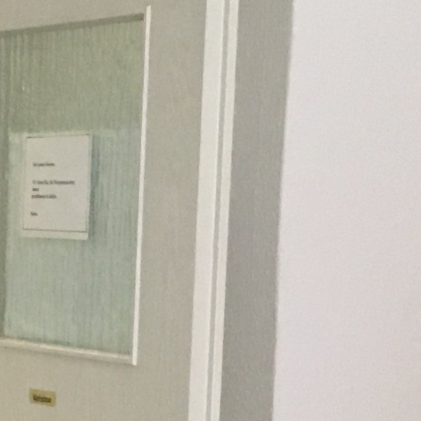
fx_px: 2270
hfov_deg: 10.6
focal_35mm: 165
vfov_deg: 10.4
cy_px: 555
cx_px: 149
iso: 250
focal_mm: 4.15
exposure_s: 1/33
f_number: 2.2
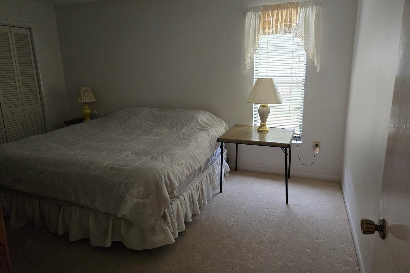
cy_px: 126
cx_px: 205
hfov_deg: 73.7
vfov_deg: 53.1
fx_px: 273
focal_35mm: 24
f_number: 1.8
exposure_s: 1/120
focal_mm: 5.4
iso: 800
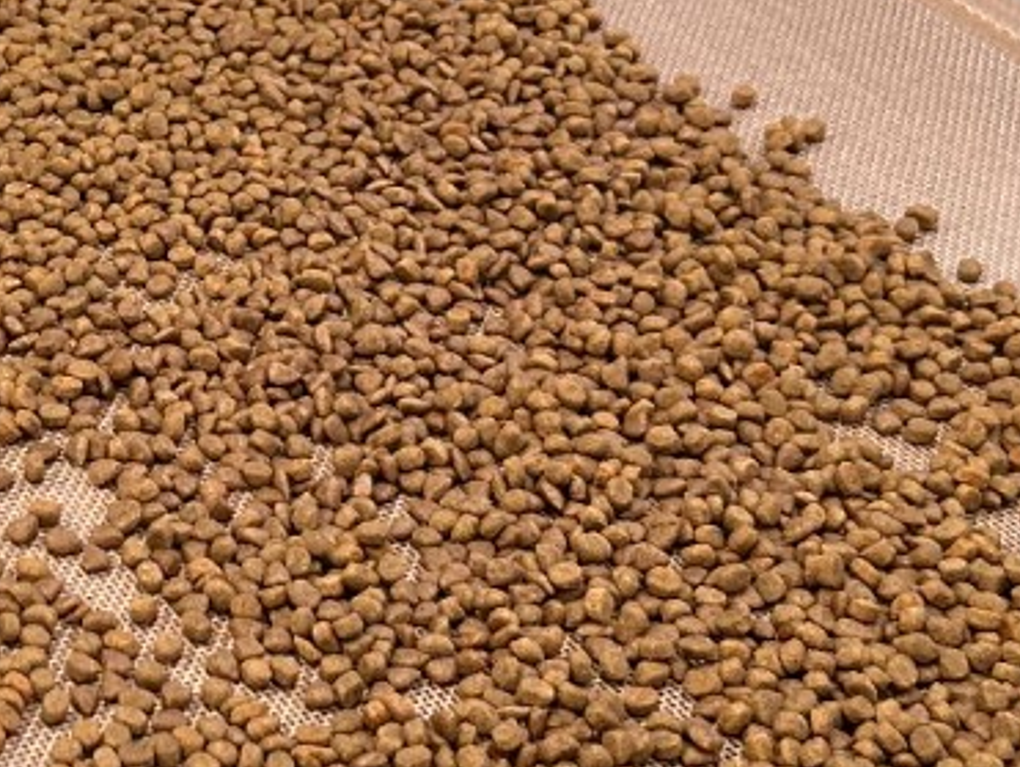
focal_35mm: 112
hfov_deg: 17.0
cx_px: -88
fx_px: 3303
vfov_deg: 13.2
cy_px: 217
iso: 80
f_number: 1.5
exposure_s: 1/121
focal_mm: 5.7
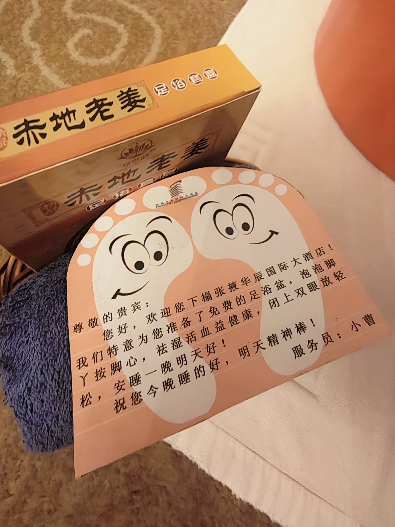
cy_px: 138
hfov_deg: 65.9
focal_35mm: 20
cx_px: 207
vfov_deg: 76.4
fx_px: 305
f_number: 2
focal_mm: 1.82
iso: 3200
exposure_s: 1/25
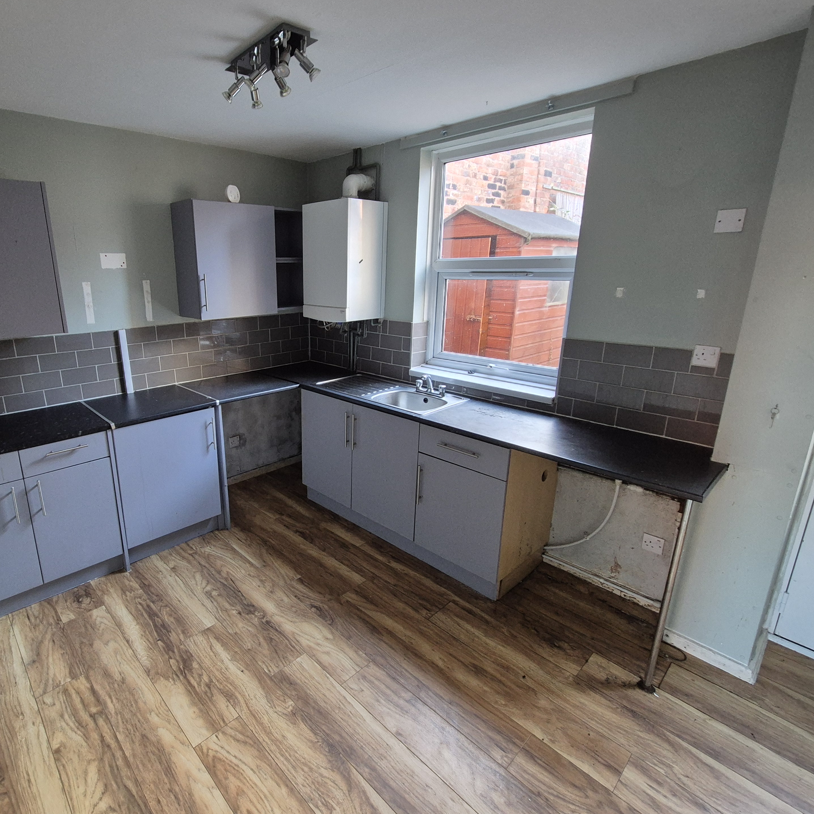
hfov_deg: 85.8
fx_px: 426
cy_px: 394
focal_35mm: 16
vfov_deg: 87.4
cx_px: 308
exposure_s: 1/50
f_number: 2.2
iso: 640
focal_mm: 2.2
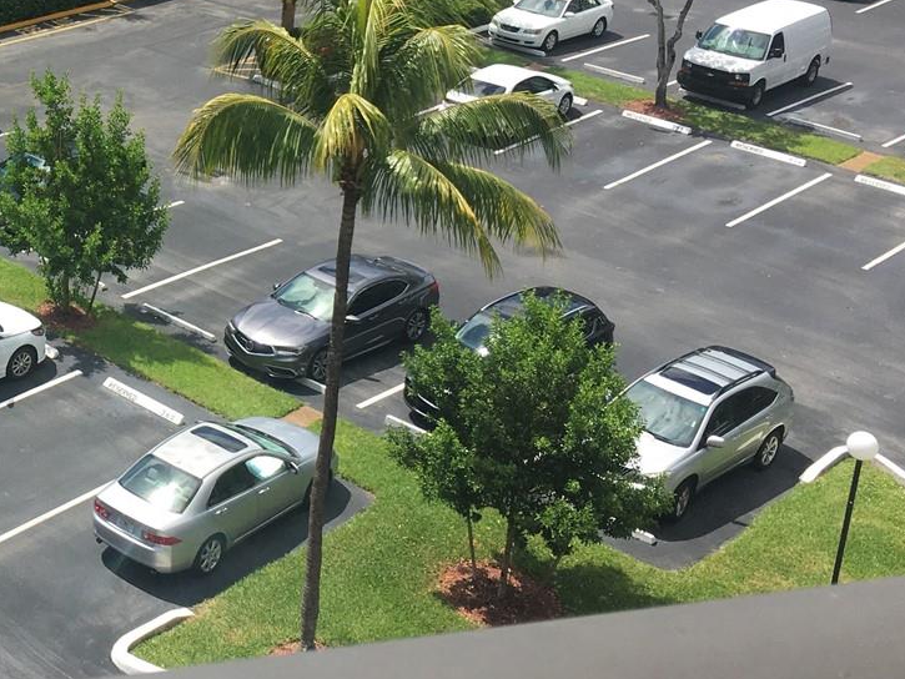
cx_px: -5
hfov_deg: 28.4
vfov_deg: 22.5
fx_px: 1673
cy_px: 97
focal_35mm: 64
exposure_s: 1/1350
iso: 25
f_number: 2.2
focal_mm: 4.15
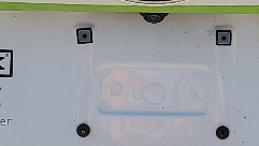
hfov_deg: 11.4
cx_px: 178
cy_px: 30
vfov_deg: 6.5
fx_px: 1292
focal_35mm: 188
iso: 50
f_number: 1.5
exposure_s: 1/3333
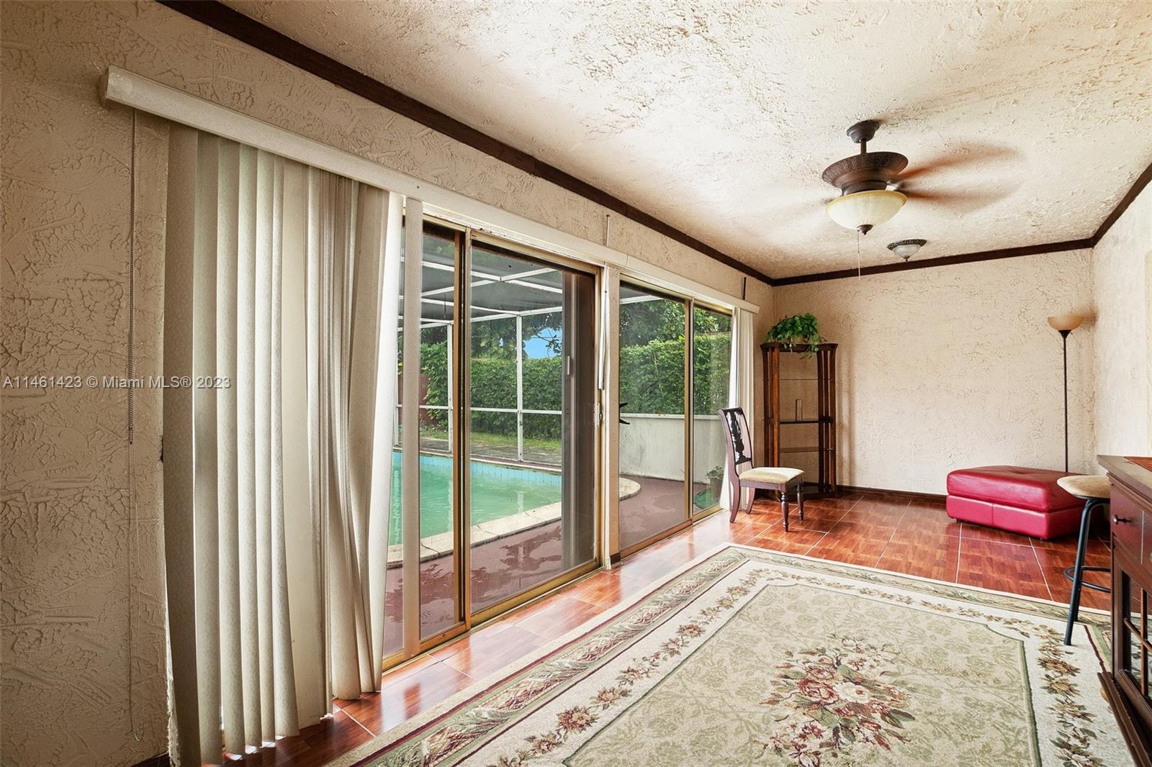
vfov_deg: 77.3
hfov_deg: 100.4
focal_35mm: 15
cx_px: 576
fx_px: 480
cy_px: 384
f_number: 8
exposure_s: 1/15
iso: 360
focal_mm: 10
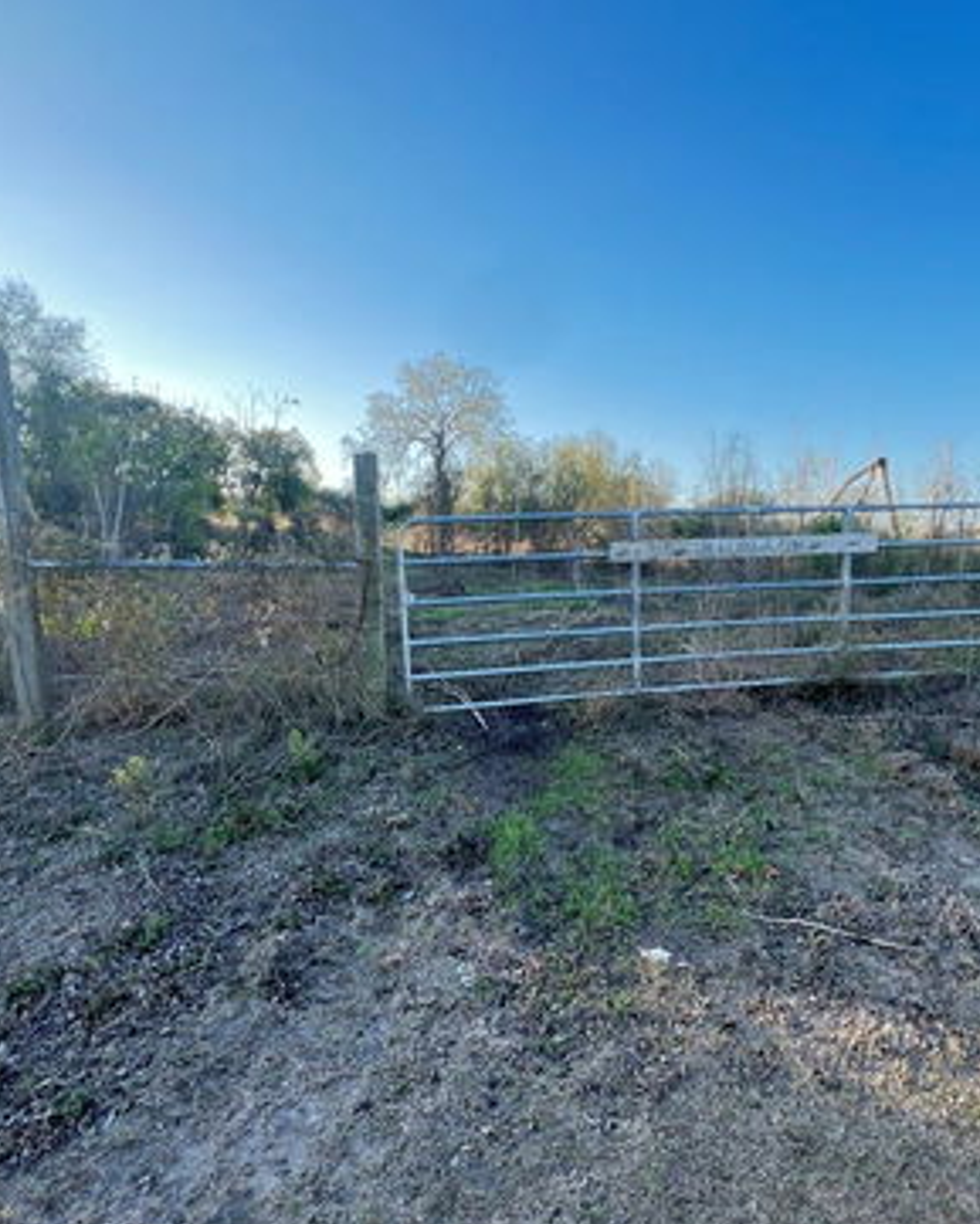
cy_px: 620
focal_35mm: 18
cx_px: 573
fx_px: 652
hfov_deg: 73.3
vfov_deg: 86.3
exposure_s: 1/162
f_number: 1.8
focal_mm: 1.57
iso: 32
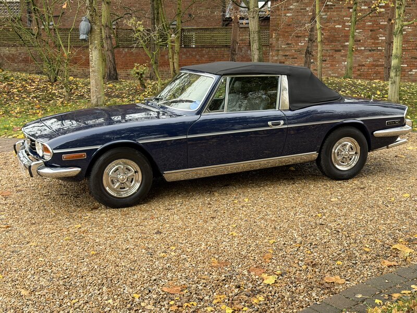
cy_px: 156
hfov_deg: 39.7
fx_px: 578
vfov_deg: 30.3
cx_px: 208
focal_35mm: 48
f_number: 1.78
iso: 50
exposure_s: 1/189
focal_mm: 6.76
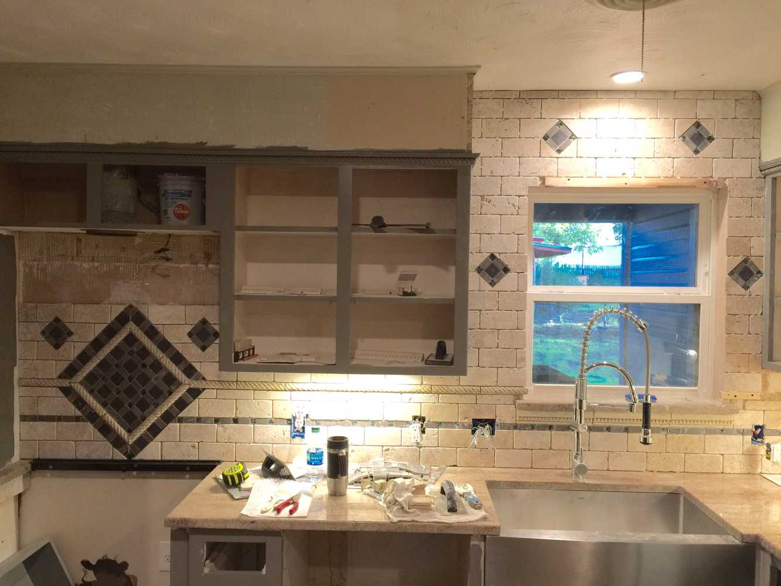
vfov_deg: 48.2
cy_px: 293
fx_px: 654
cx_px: 390
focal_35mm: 29
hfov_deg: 61.7
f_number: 2.2
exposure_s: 1/15
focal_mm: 4.15
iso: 32
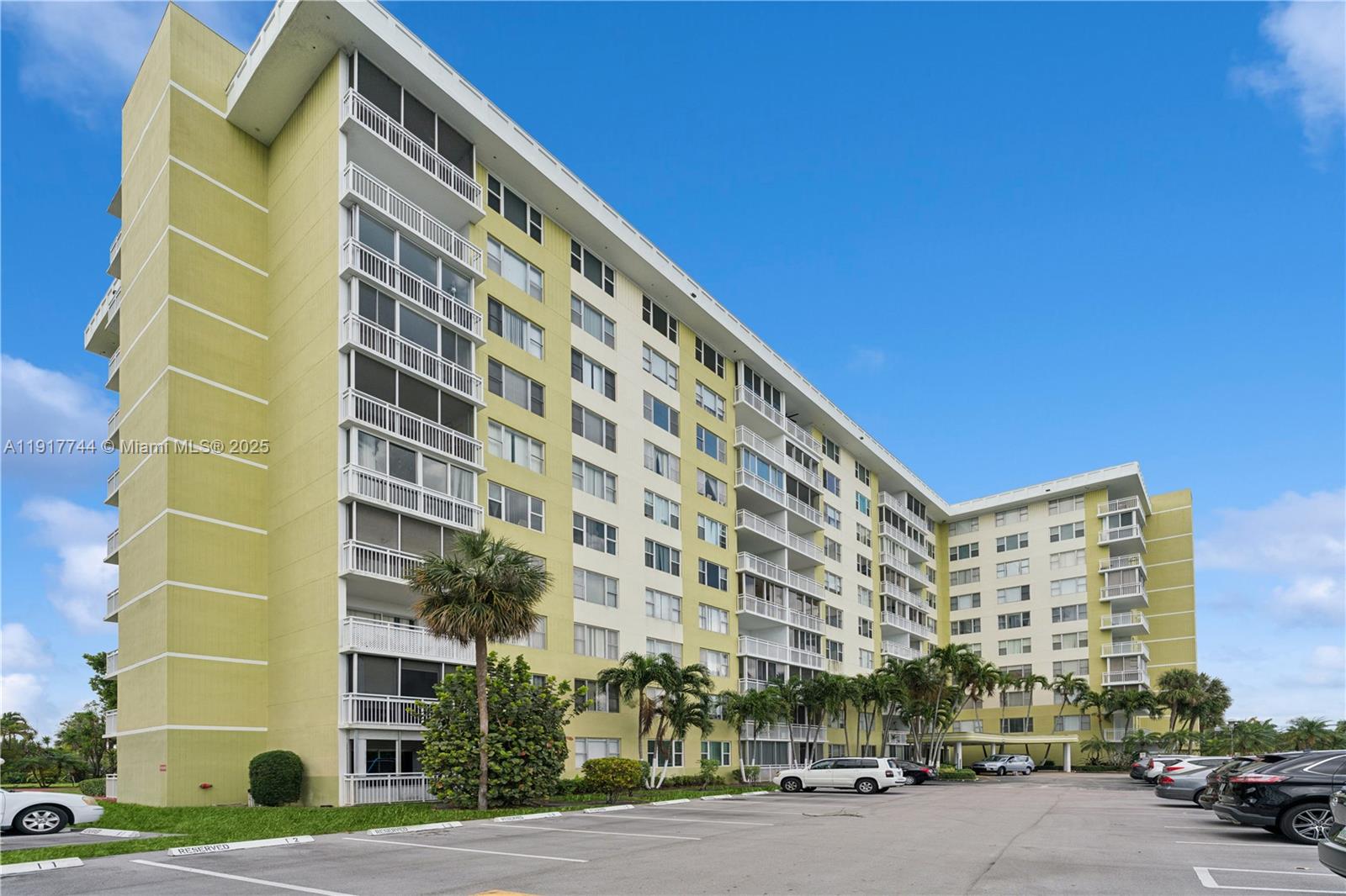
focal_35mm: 16
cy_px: 448
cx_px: 673
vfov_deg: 75.5
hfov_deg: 98.6
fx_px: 579
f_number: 9
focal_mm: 15.5
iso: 320
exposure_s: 1/500
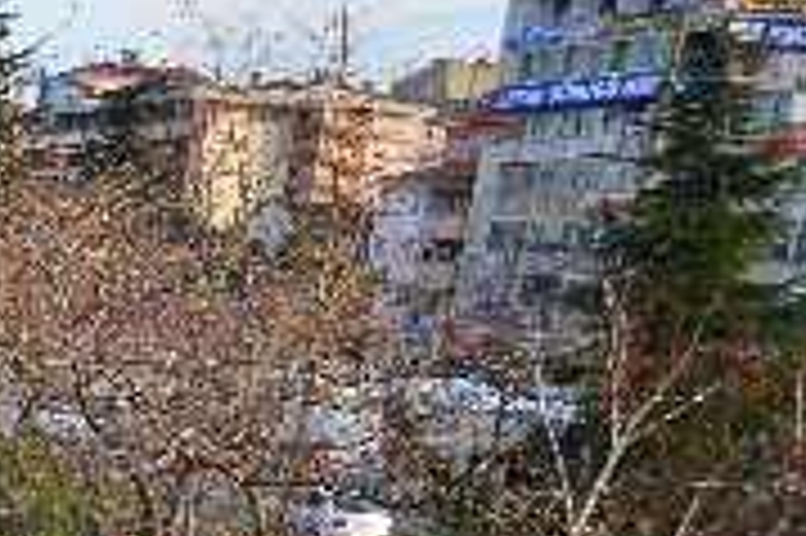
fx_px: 1678
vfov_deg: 17.2
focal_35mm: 75
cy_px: 673
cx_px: -558
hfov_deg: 20.7
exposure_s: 1/1000
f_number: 3.2
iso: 320
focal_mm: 20
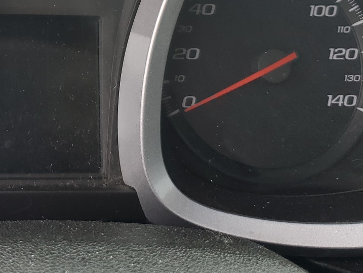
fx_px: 608
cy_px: 13
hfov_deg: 31.6
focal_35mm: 58
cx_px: 36
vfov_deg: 24.3
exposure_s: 1/60.2
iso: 54
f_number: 1.5
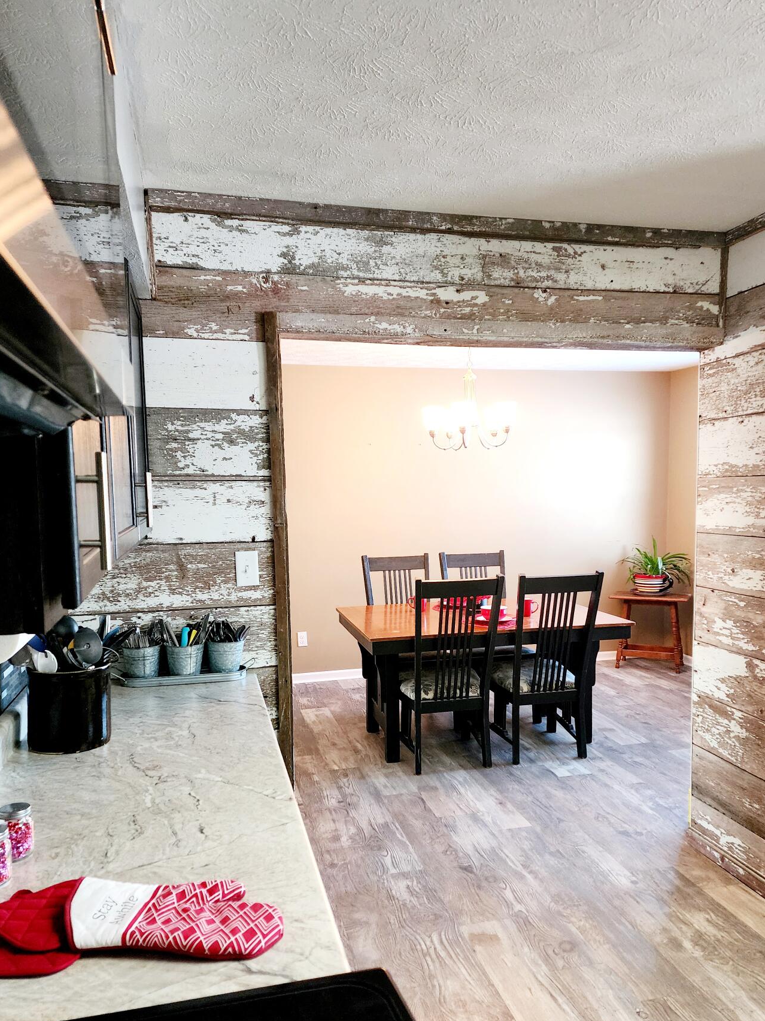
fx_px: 796
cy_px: 570
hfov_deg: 51.3
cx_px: 400
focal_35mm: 27
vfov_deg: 65.1
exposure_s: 1/120
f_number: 1.8
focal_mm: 6.4
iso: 500
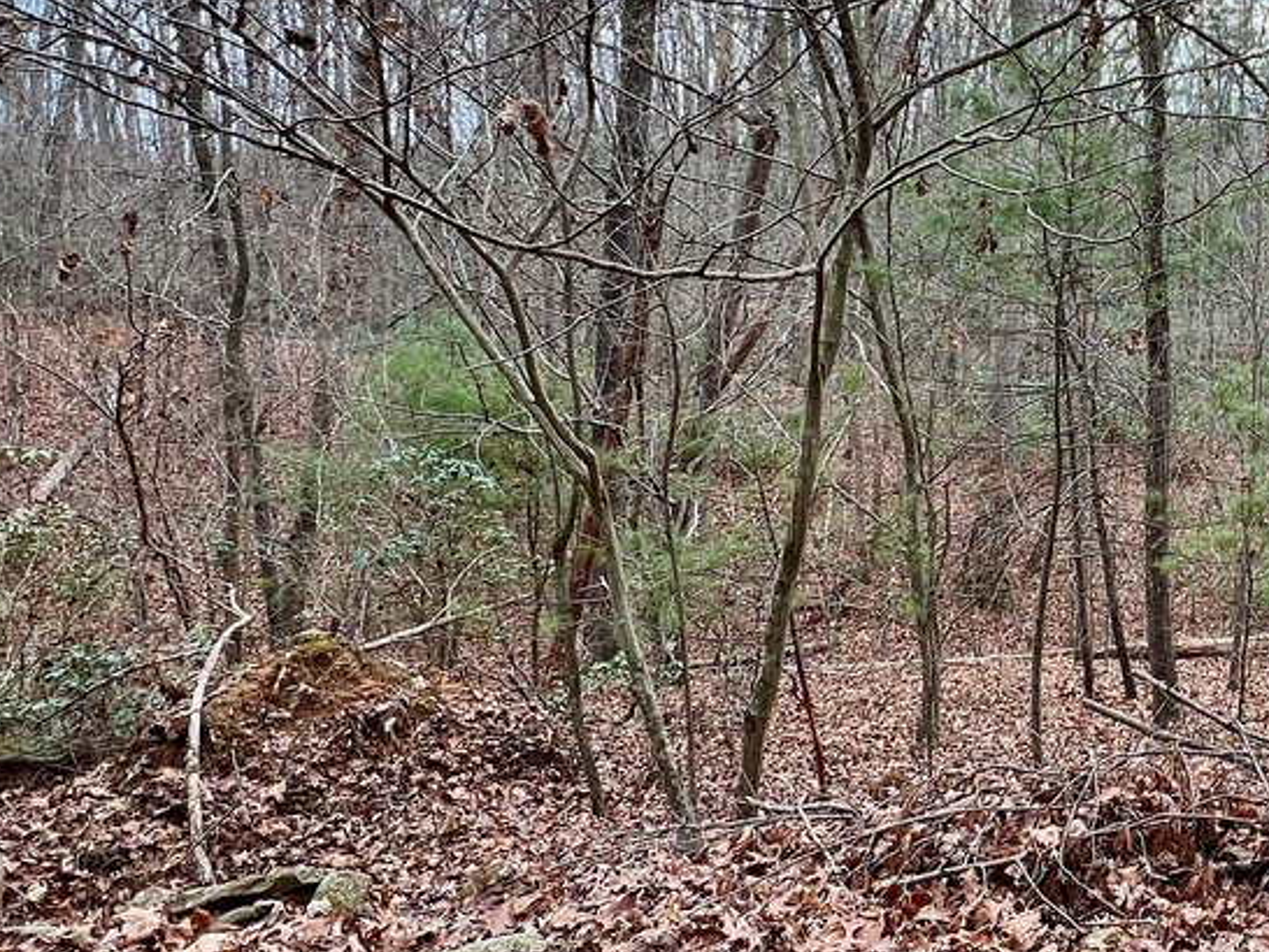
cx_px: 1200
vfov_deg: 39.5
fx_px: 1320
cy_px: 382
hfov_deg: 45.2
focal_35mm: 36
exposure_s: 1/171
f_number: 1.8
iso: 32
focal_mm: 1.57
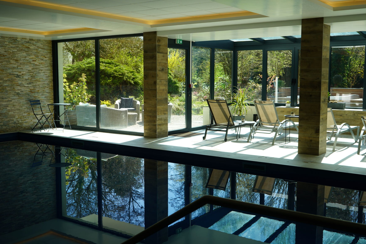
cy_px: 123
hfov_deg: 48.5
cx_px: 181
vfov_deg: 33.4
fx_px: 407
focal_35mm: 40
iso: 100
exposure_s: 1/80
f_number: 5.6
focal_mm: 35
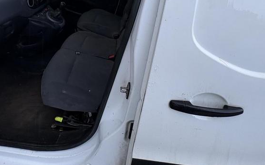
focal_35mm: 24
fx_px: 173
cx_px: 106
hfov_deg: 74.0
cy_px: 11
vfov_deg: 45.4
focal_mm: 2.22
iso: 80
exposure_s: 1/99
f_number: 2.2
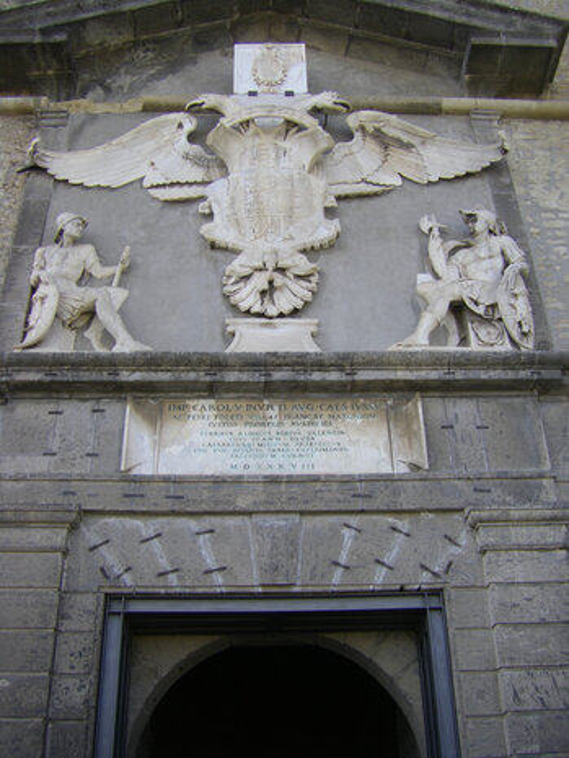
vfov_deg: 49.0
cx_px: 284
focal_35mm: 38
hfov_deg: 37.7
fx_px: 832
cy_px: 379
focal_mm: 6.3
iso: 64
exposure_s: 1/200
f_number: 3.5
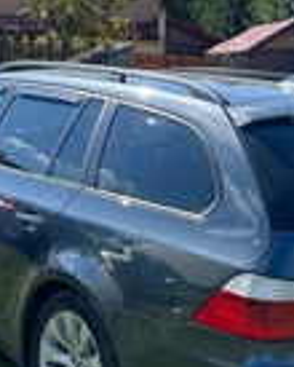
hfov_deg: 20.7
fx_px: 803
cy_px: 190
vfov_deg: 25.7
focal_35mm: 74
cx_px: 160
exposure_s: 1/2123
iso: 50
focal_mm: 5.7
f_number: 1.5
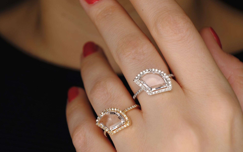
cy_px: 80
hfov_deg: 24.4
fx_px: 563
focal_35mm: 85
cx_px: 121
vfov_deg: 15.4
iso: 200
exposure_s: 1/125
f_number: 6.4
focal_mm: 55
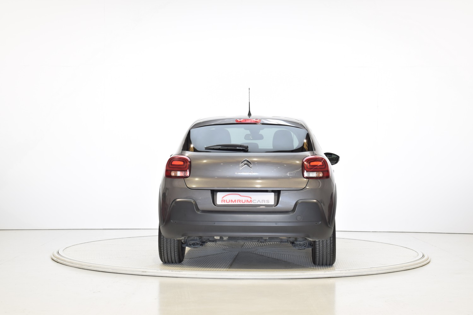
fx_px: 887
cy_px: 158
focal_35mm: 68
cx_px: 236
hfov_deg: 29.9
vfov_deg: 20.2
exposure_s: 1/4
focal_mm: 45
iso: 100
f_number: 10
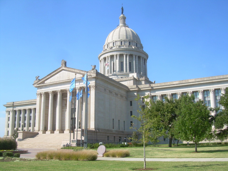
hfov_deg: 49.0
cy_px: 86
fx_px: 250
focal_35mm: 38
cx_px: 114
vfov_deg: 37.7
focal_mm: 6.3
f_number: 4.6
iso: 50
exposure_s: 1/324
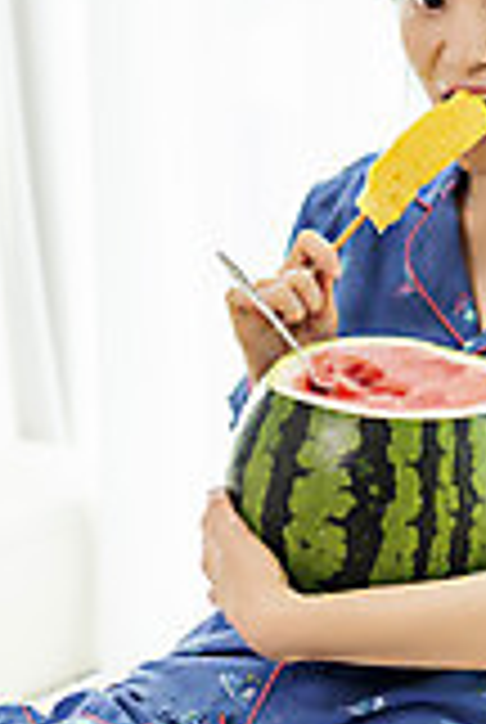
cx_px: 322
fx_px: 2500
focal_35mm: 124
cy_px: 112
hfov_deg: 11.1
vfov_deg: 16.3
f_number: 2
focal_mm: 50
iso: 125
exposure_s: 1/160
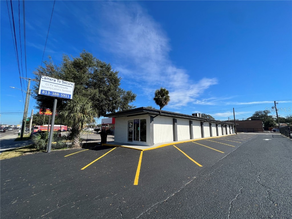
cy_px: 110
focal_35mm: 13
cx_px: 146
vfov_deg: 89.9
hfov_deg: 106.2
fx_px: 110
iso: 32
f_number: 1.8
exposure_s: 1/1783
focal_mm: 1.57
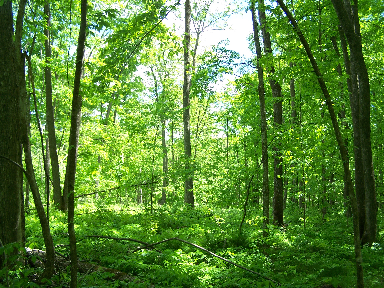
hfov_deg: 49.0
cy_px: 144
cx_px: 192
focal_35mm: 38
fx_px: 422
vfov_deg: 37.7
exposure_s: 1/250
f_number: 2.8
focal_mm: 6.3
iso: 80
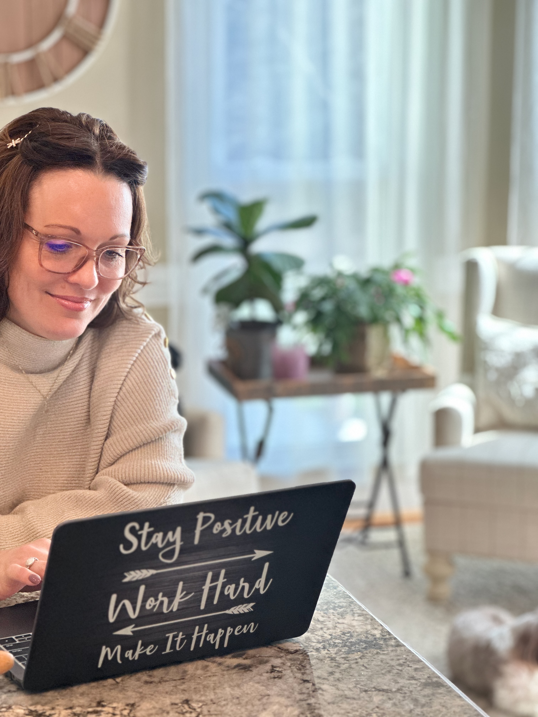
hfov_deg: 19.1
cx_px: 269
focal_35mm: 77
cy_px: 358
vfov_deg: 25.3
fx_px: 1596
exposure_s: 1/120
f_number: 2.8
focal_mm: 9
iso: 200
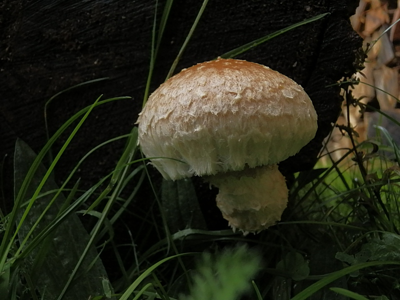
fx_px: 428
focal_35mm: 37
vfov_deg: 38.7
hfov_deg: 50.1
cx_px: 200
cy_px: 150
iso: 400
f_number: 3.9
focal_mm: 6.7
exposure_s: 1/320
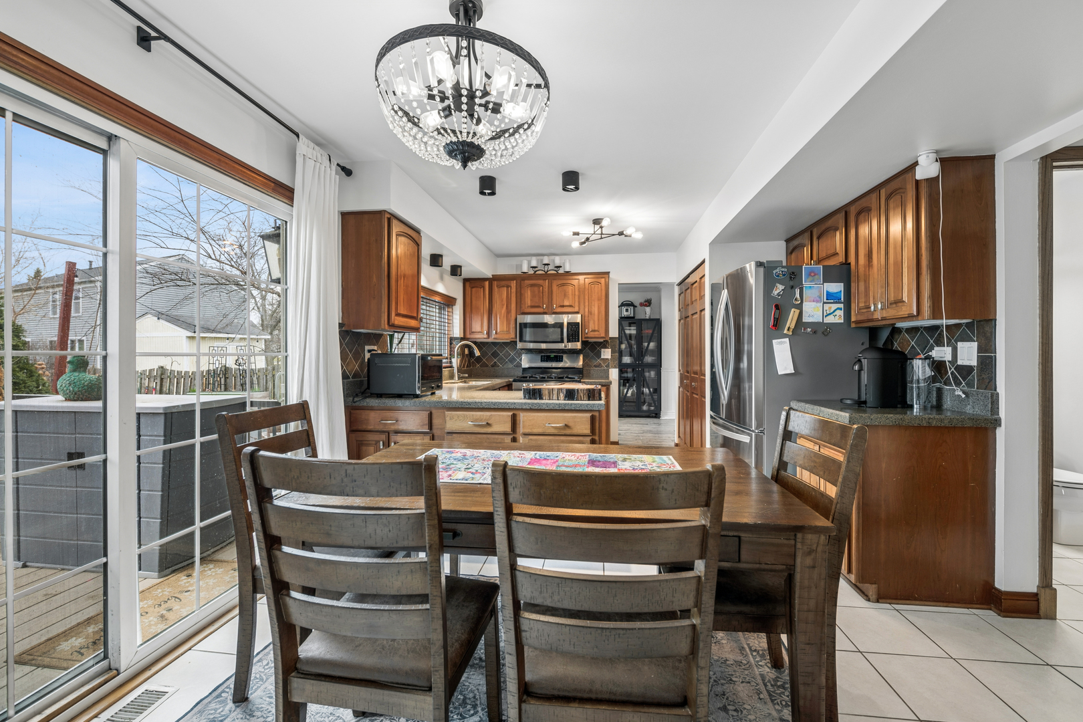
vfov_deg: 77.3
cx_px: 542
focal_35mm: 15
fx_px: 451
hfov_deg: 100.4
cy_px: 361
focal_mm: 15
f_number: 8
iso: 64
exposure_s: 1/8
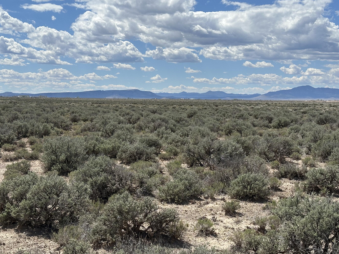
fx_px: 529
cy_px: 130
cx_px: 181
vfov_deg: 27.0
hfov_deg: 35.5
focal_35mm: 54
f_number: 1.78
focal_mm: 6.86
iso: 64
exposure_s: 1/7092
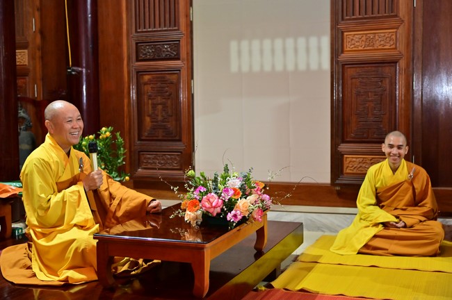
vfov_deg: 28.0
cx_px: 226
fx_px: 602
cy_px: 150
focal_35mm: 48
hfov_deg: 41.2
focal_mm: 48
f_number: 4
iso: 3200
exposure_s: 1/100
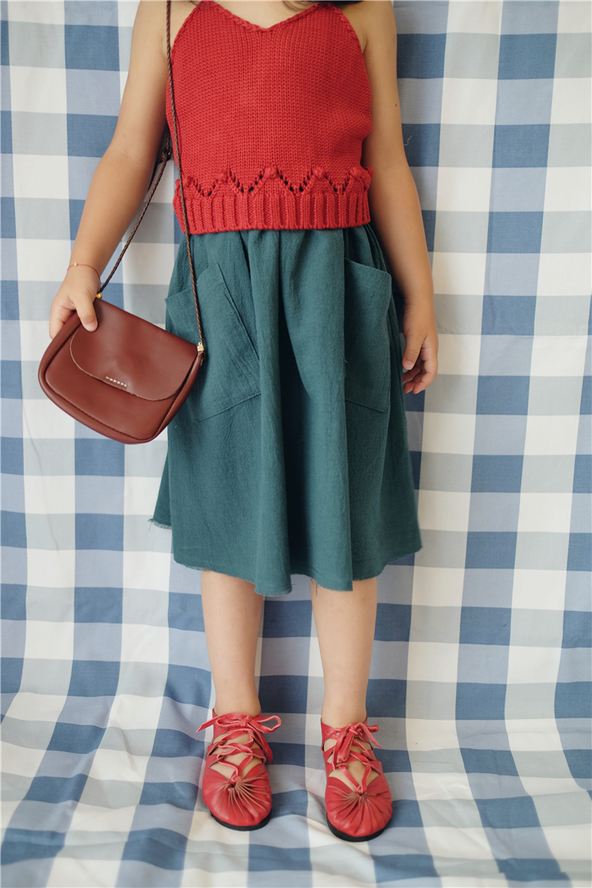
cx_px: 296
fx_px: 863
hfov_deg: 37.9
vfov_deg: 54.4
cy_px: 444
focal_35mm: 35
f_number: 1.4
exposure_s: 1/60
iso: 250
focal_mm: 23
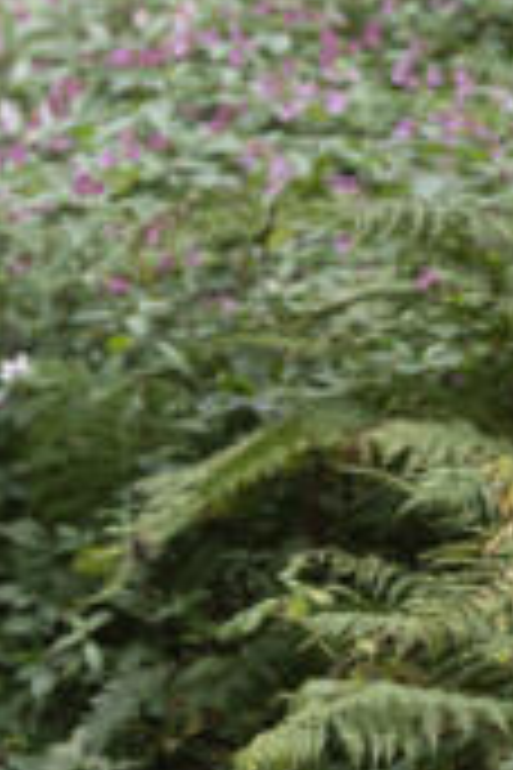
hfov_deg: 9.1
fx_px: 3185
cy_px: -113
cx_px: 585
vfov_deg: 13.5
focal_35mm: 149
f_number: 4
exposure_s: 1/160
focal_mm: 58
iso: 200
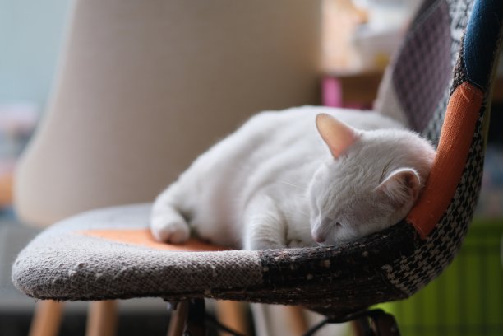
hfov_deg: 24.2
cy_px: 168
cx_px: 252
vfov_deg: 16.3
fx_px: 1174
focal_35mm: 84
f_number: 1.2
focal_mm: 56
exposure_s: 1/1000
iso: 500
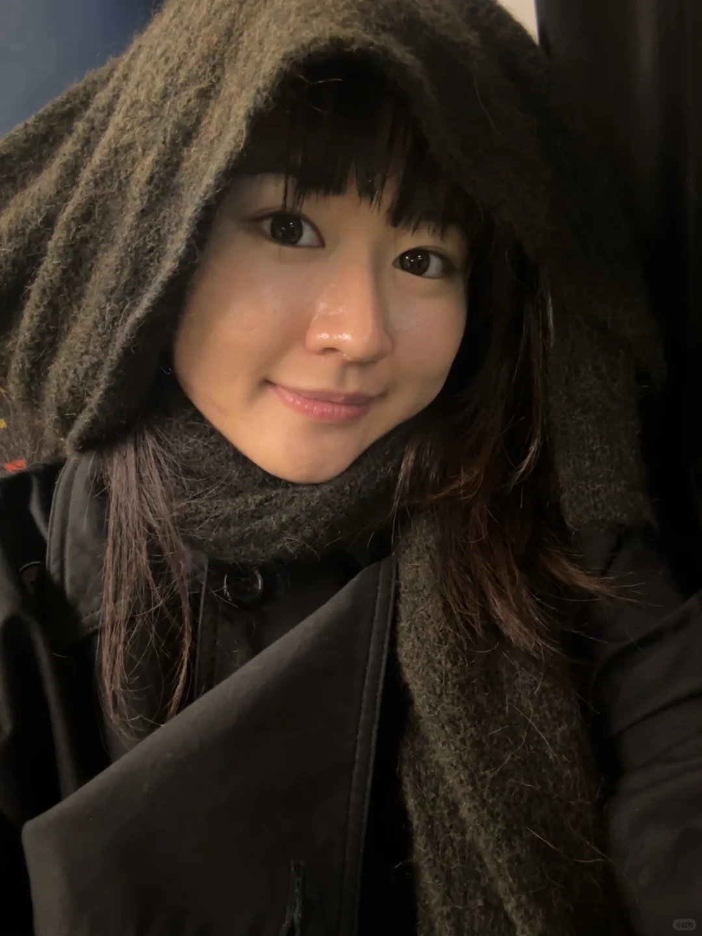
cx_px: 351
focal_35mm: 23
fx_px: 622
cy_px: 468
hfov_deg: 58.9
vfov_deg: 73.9
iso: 640
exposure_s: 1/20
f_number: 1.9
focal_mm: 2.69
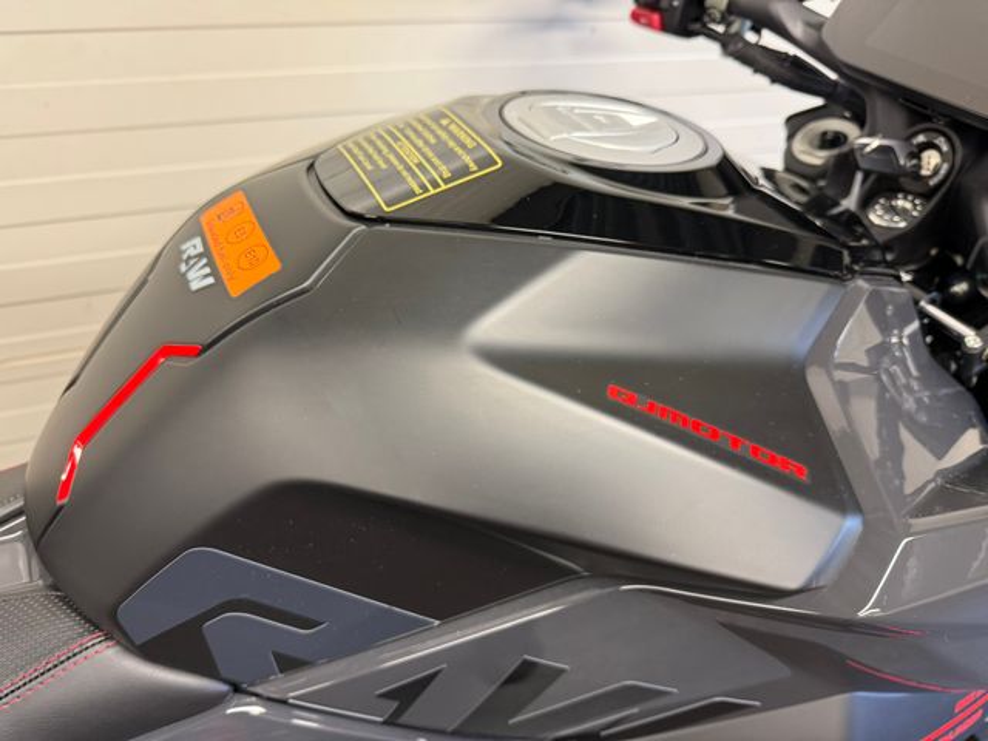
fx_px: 685
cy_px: 370
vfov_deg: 56.8
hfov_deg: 71.6
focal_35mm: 24
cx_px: 494
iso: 200
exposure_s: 1/50
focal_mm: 6.76
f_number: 1.78
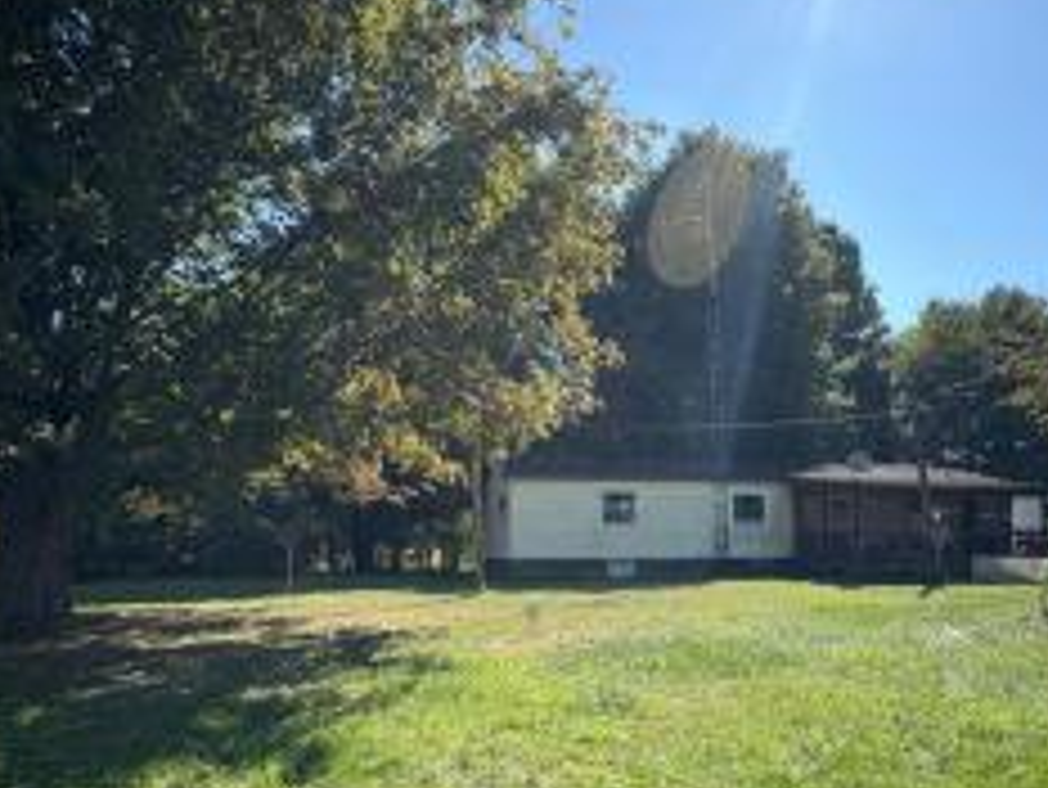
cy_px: 540
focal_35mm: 24
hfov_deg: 71.5
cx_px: 555
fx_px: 727
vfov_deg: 55.4
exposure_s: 1/1063
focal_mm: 2.22
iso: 64
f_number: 2.2
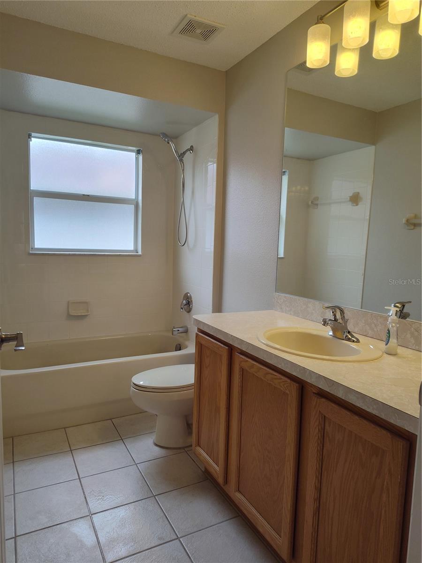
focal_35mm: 23
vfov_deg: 73.9
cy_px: 282
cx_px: 211
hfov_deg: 58.9
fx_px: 374
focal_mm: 5.56
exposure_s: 1/120
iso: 155
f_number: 1.8
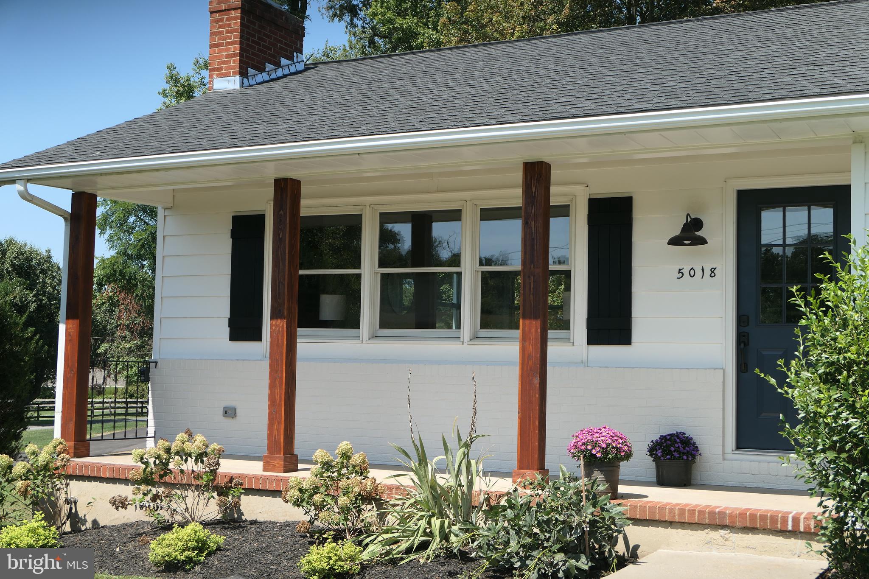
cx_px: 434
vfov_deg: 27.0
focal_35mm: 50
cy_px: 290
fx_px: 1207
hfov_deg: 39.6
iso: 125
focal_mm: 18.3
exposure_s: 1/1300
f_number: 2.8
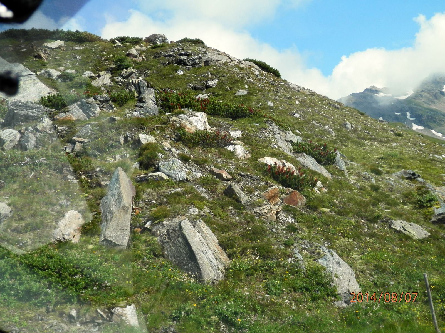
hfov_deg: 42.1
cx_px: 222
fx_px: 578
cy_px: 166
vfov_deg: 32.2
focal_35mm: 45
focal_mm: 8
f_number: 3.8
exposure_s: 1/500
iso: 80
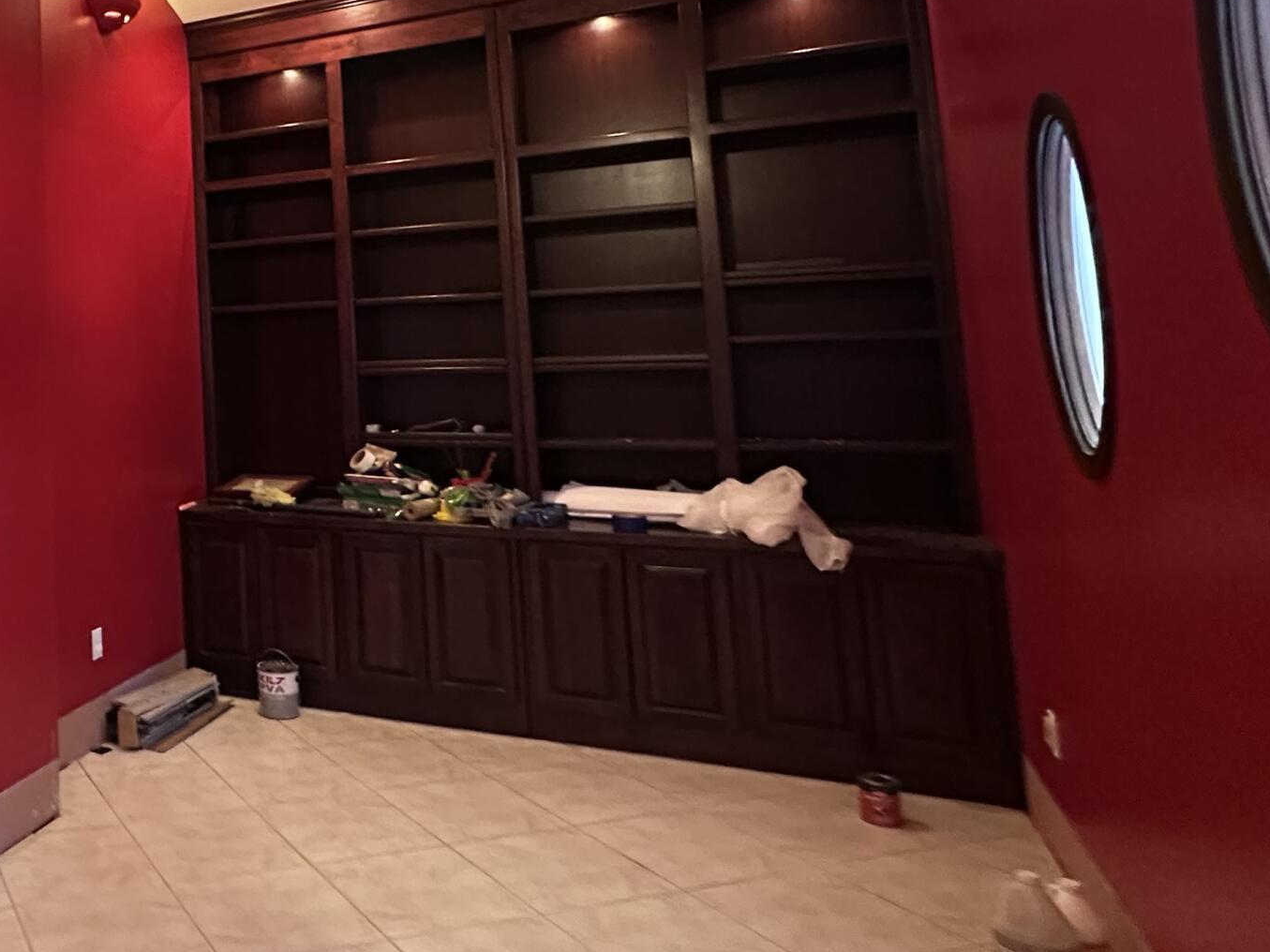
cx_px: 52
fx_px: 1137
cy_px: 246
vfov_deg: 44.1
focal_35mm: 31
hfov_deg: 49.6
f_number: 2.2
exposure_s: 1/60
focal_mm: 2.22
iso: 640
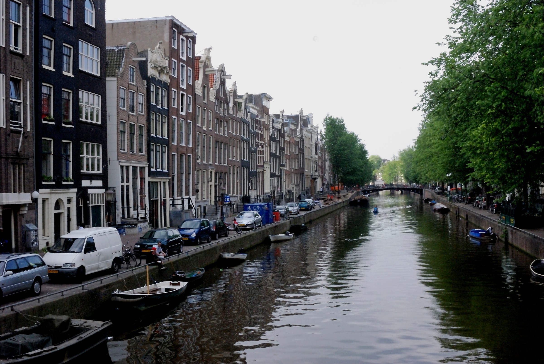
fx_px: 635
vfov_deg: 32.0
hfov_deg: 46.4
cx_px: 272
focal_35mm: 42
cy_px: 182
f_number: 22
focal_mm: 28
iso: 1600
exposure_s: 1/125
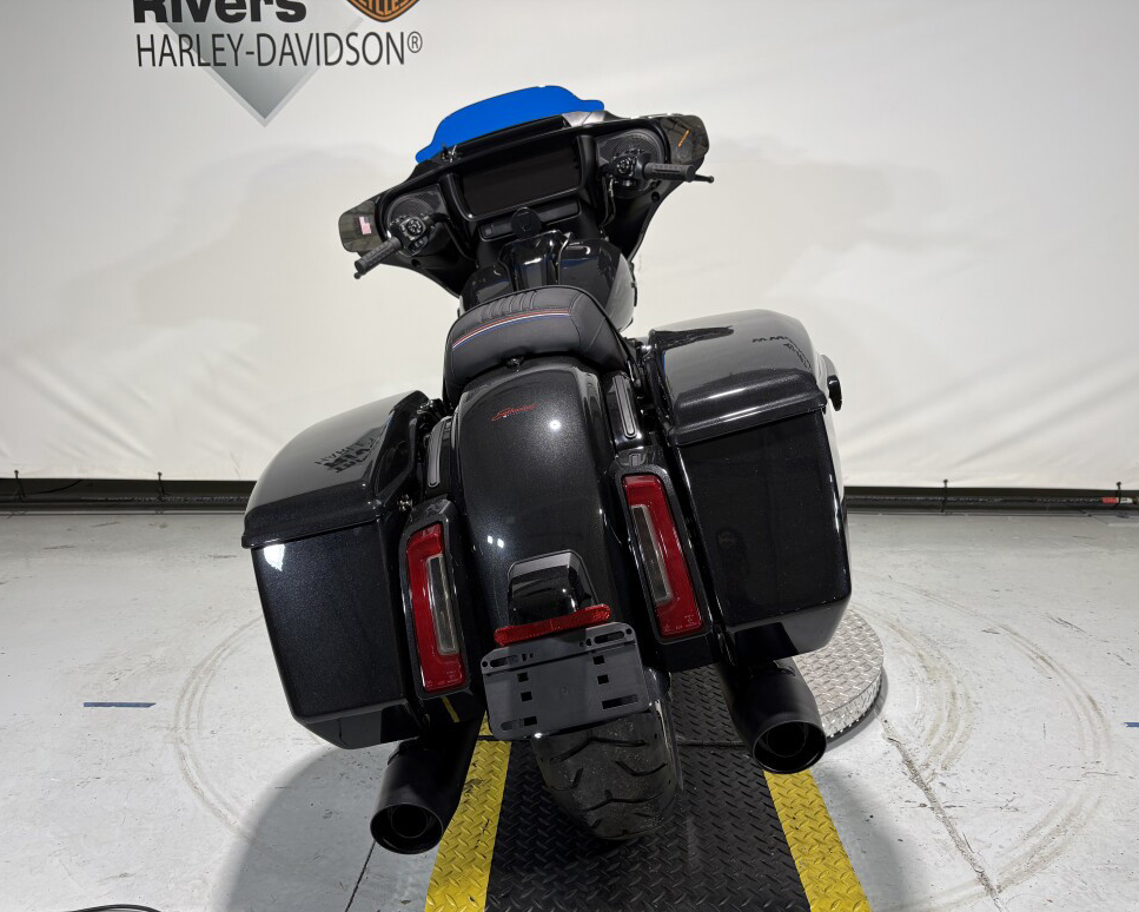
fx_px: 944
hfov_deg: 62.2
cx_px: 538
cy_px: 468
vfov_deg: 51.5
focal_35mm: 28
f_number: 1.6
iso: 40
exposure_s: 1/120
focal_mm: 5.96
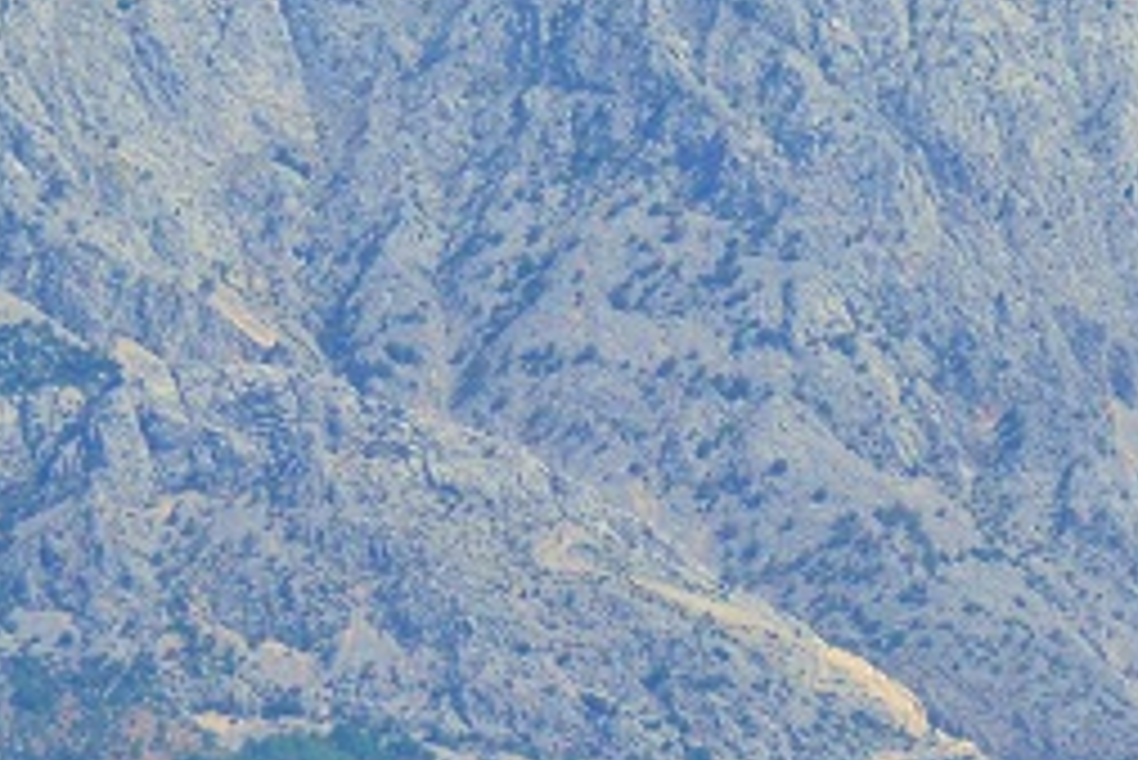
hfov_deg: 3.0
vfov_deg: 2.0
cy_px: -13
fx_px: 21665
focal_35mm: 685
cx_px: 1250
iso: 1600
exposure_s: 1/8000
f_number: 5.6
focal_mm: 116
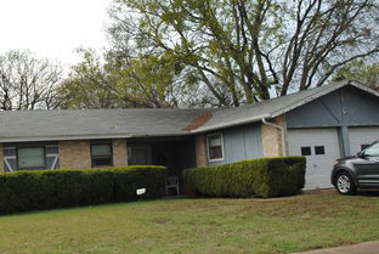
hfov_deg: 33.4
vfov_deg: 23.1
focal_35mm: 59
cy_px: 120
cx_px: 107
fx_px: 622
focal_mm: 24
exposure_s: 1/125
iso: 110
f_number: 4
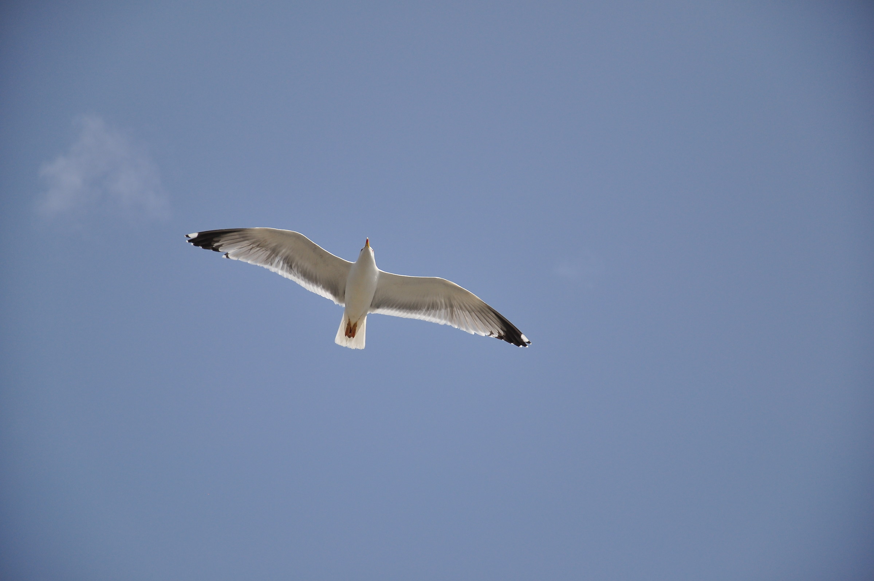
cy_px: 290
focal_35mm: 158
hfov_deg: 13.1
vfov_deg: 8.7
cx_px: 437
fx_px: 3819
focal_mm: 105
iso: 200
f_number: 6.3
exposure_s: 1/640
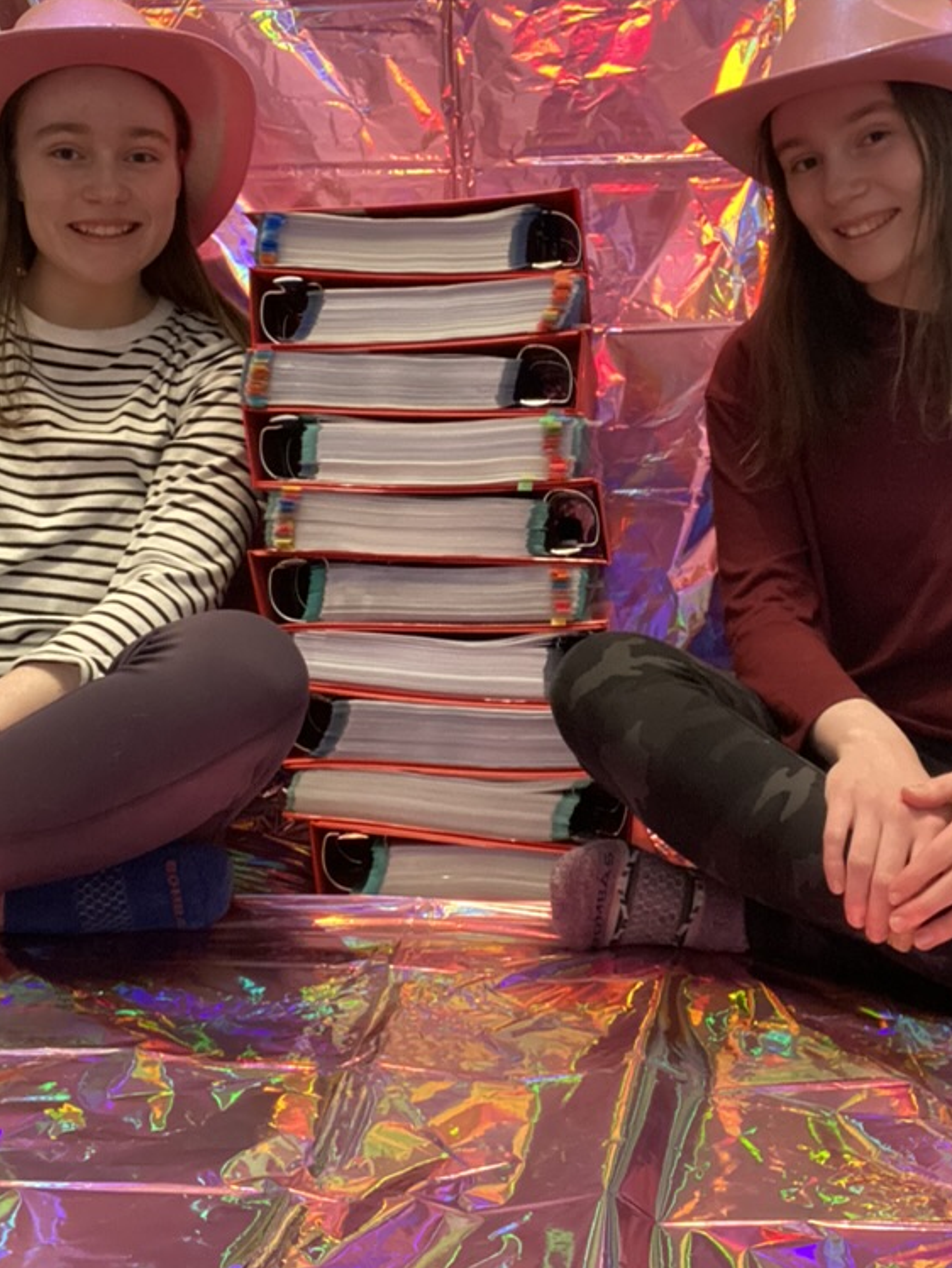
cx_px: 484
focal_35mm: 41
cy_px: 513
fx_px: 1503
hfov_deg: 35.1
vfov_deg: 45.5
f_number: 2.2
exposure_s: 1/17
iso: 640
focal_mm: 2.71
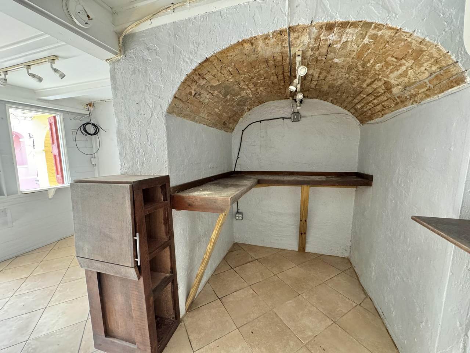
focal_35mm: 14
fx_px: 190
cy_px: 176
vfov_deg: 85.7
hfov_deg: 102.1
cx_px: 235
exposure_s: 1/96
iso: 320
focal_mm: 2.22
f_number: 2.2
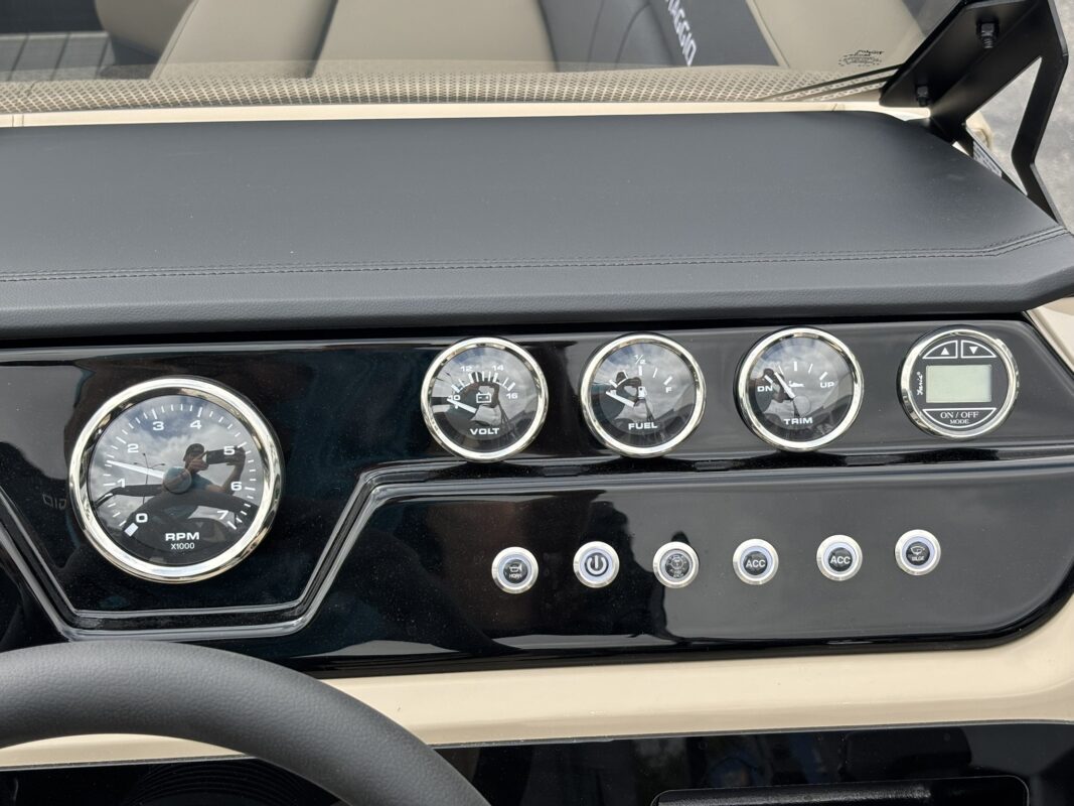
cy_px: 403
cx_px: 537
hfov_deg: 36.8
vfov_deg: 28.0
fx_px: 1613
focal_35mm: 52
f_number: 1.6
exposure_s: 1/553
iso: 32
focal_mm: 5.96
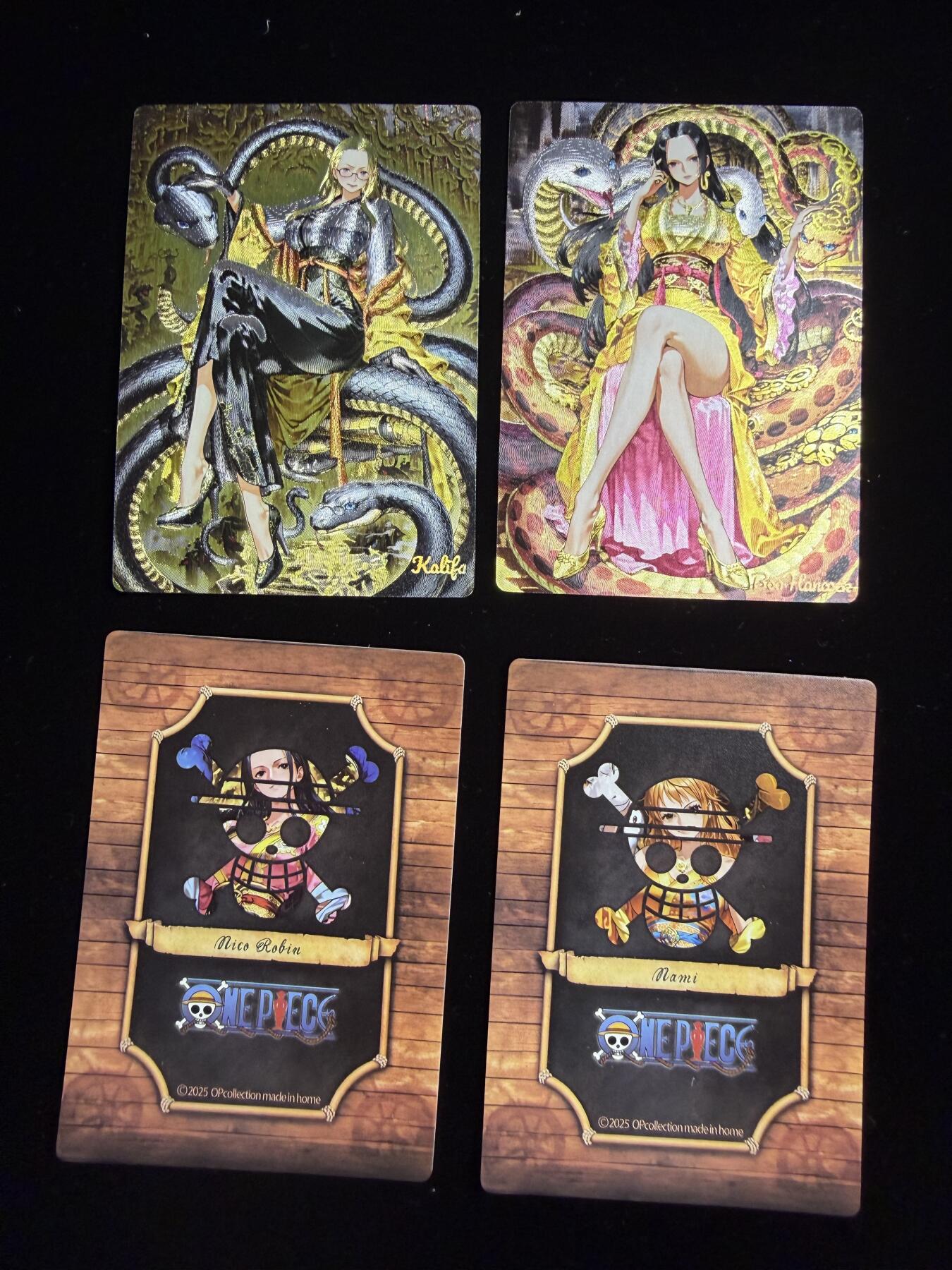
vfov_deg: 71.6
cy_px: 635
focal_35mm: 24
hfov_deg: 56.8
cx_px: 476
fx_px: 880
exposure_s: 1/100
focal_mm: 2.22
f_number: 2.2
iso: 160
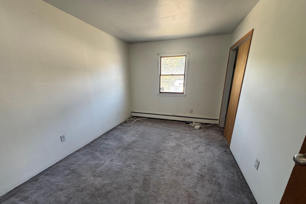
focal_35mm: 15
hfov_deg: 100.4
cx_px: 150
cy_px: 118
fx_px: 127
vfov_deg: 76.8
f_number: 2.2
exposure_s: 1/71
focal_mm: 2.22
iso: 320
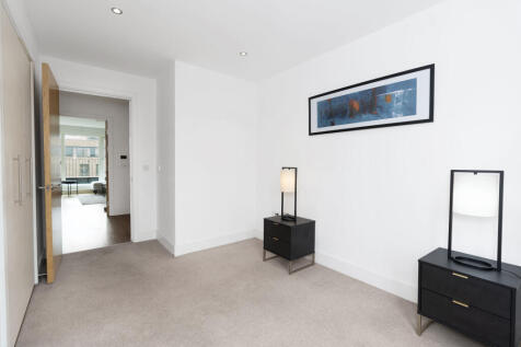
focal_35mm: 16
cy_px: 174
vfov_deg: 73.7
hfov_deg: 96.8
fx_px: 231
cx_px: 260
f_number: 5
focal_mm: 16
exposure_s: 1/30
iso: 200
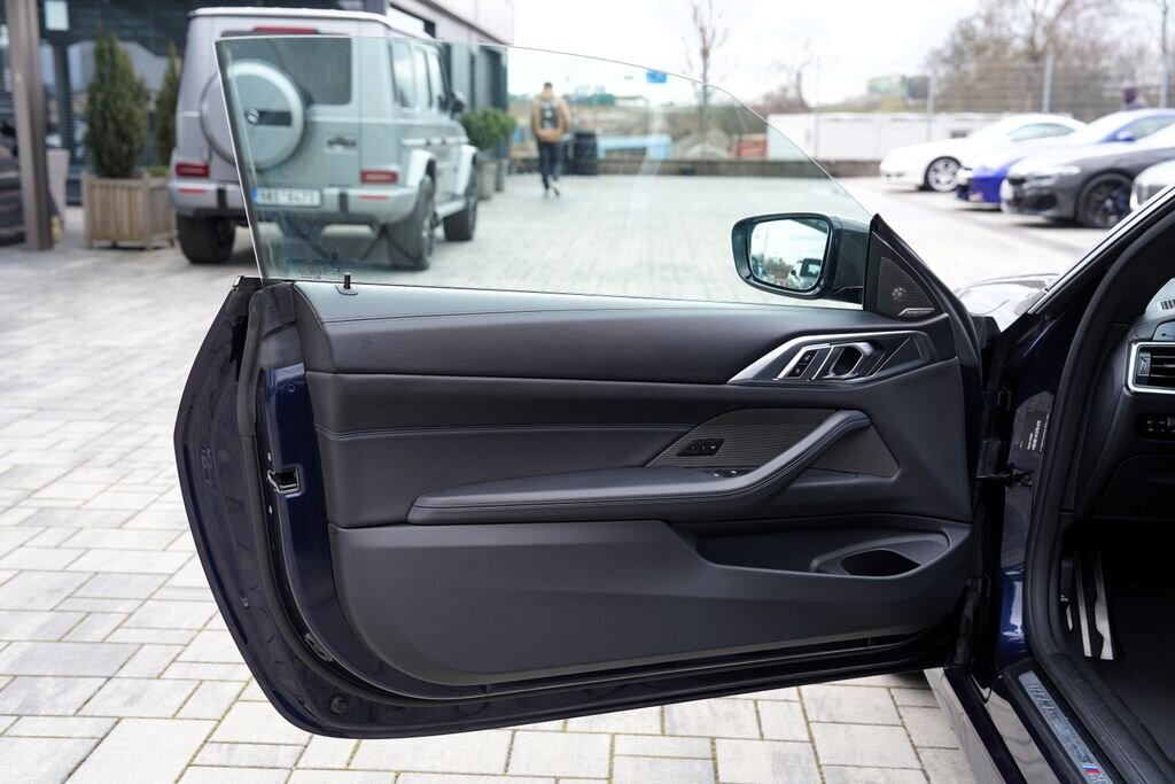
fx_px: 1404
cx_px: 588
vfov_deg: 31.2
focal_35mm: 43
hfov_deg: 45.4
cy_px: 392
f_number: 4.5
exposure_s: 1/125
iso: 100
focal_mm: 43
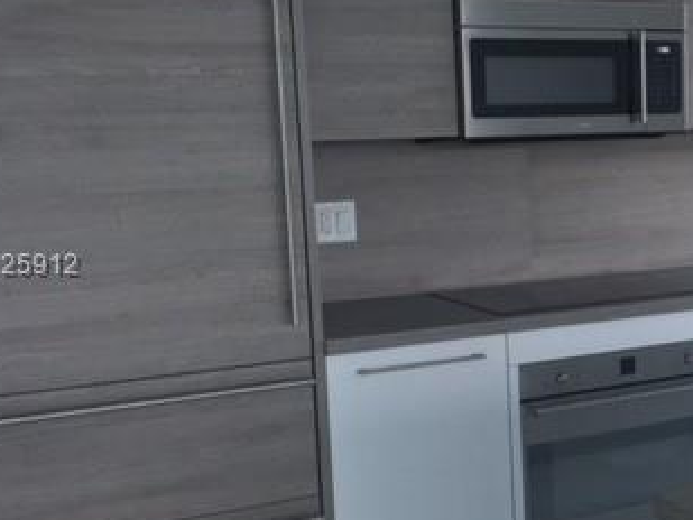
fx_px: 1202
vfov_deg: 24.4
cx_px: 648
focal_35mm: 60
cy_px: 267
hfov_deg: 30.5
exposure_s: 1/120
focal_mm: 4.15
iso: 50
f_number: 2.2
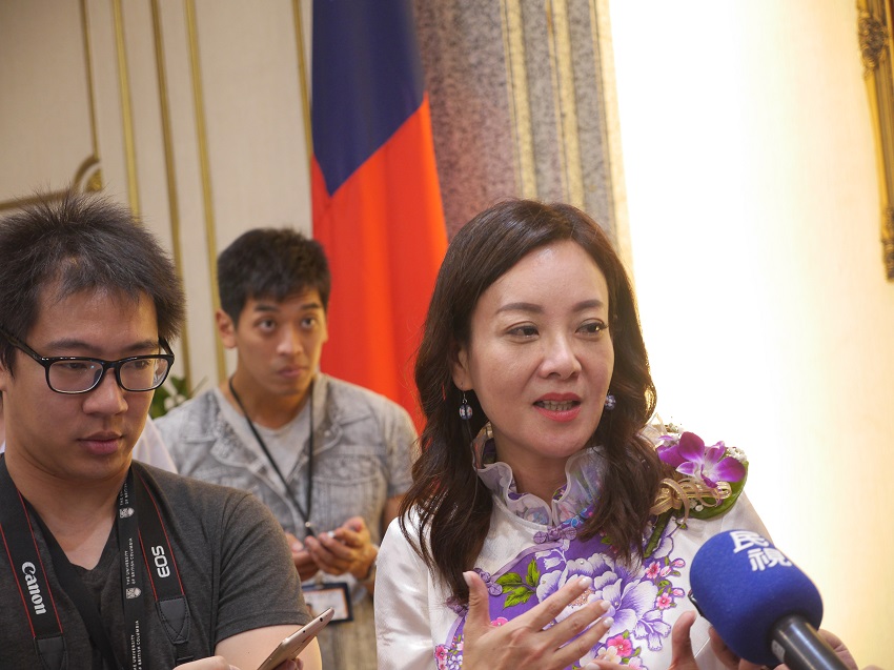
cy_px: 335
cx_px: 447
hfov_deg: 27.8
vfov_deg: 21.0
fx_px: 1807
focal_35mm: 70
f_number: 2.8
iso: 800
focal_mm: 35
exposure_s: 1/80
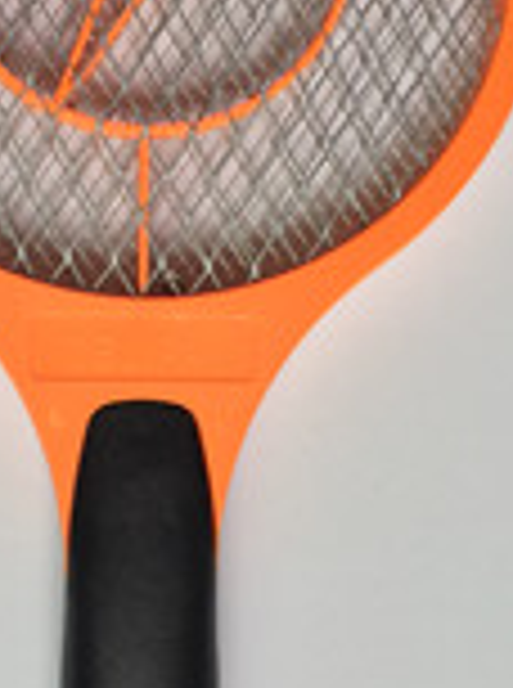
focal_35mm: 95
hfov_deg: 15.4
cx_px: 137
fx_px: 1885
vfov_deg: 20.7
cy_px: 400
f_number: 2.2
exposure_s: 1/122
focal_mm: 4.15
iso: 32
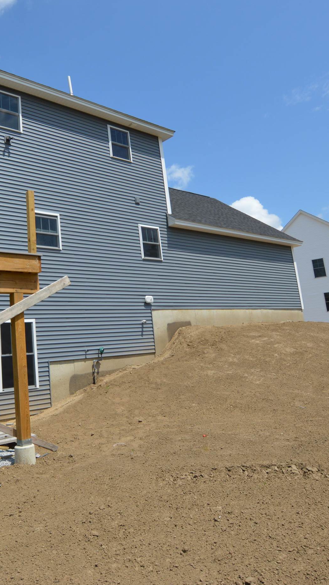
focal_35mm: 26
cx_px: 95
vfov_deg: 71.8
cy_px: 267
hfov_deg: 43.4
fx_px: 403
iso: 100
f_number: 8
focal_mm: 10
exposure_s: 1/250
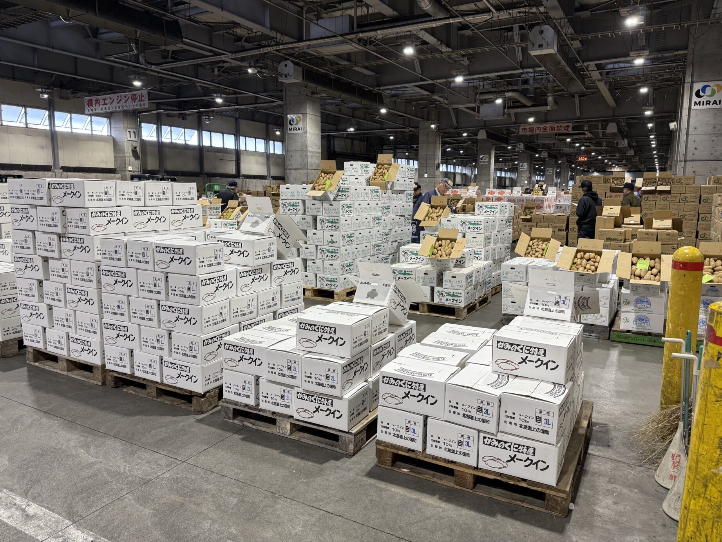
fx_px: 521
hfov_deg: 69.4
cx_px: 366
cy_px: 262
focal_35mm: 25
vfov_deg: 54.9
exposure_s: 1/100
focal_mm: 6.76
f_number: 1.78
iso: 200
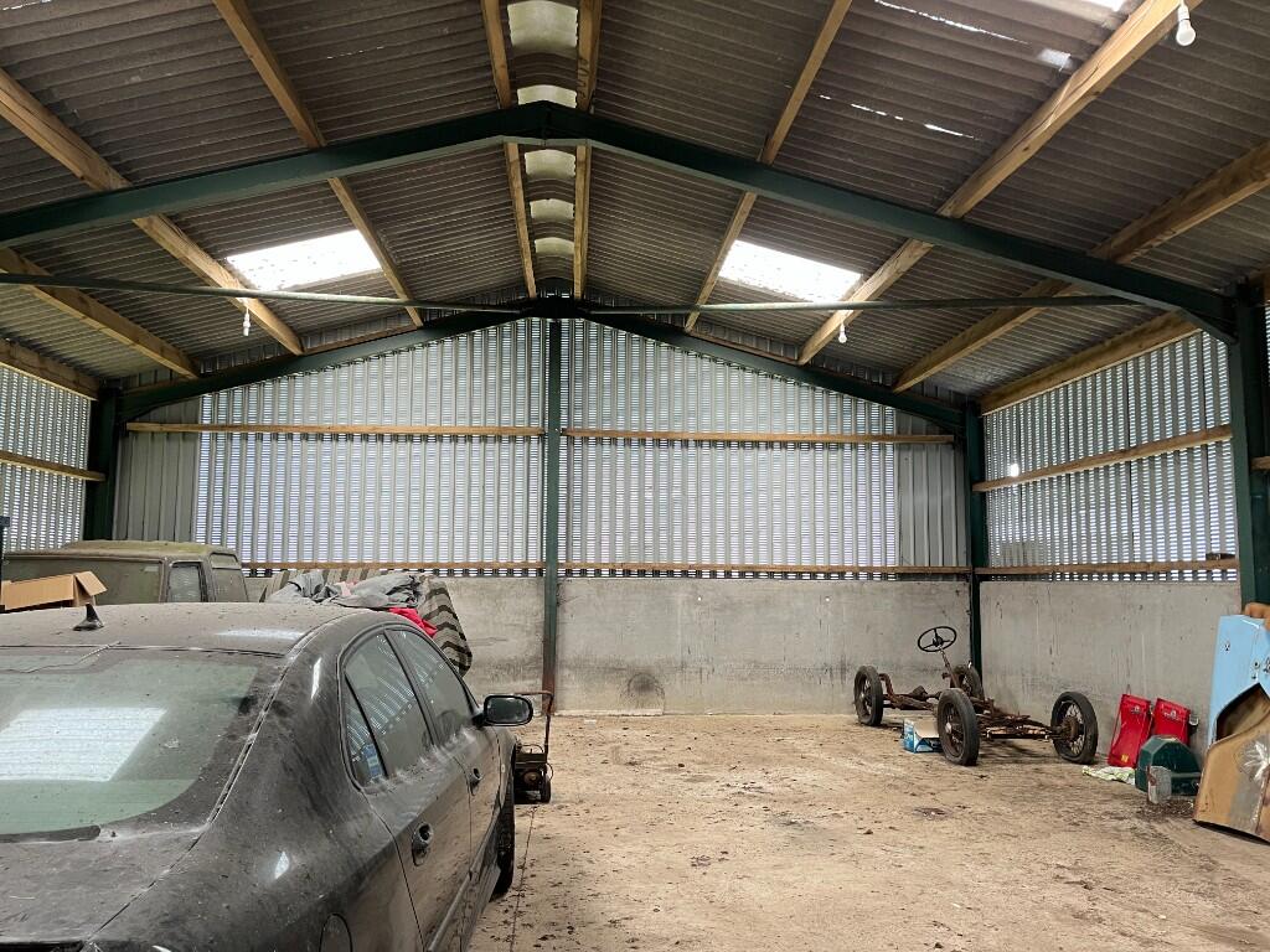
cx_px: 635
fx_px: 954
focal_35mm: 26
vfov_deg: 53.1
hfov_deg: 67.3
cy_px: 476
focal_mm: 5.1
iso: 125
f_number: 1.6
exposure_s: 1/99
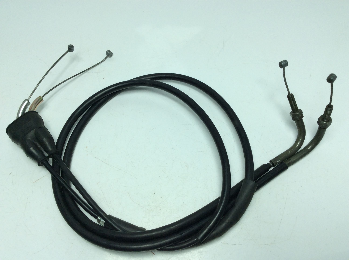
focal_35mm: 32
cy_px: 130
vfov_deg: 44.1
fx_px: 322
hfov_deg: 56.9
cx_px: 174
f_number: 2.4
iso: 32
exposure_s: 1/529
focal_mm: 3.3
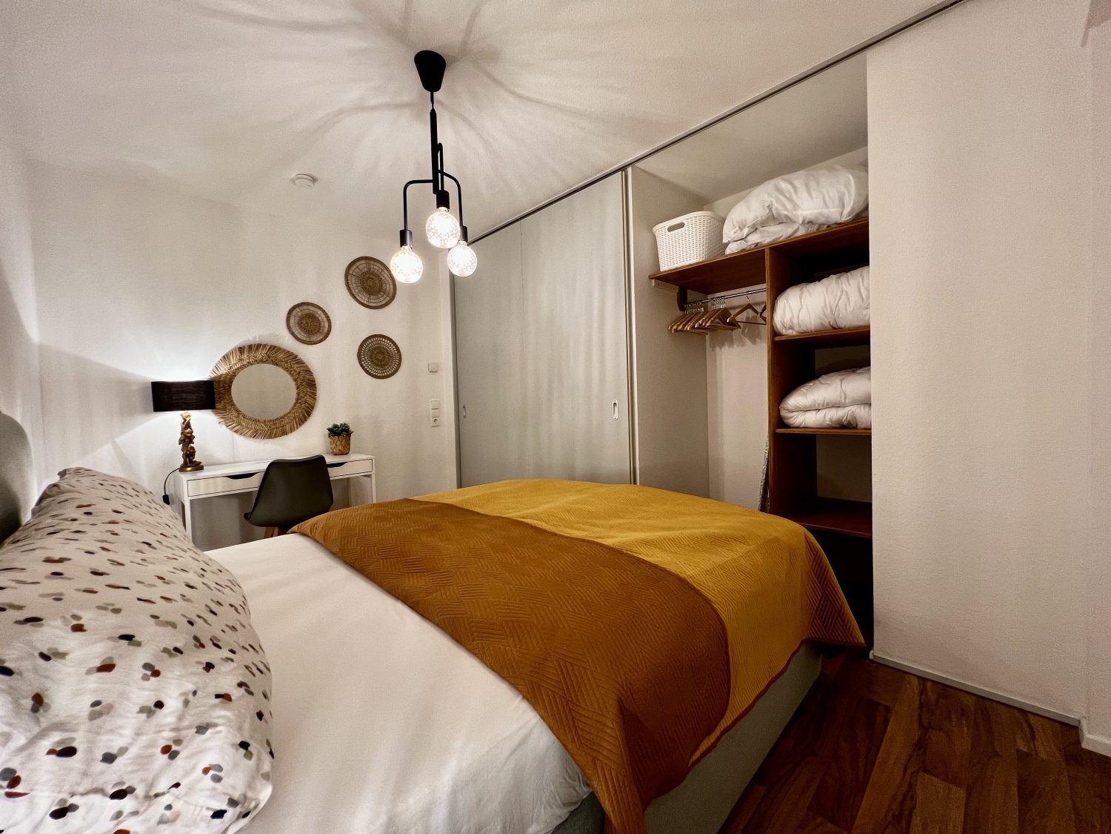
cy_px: 417
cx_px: 556
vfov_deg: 89.9
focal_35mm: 13
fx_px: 417
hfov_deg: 106.2
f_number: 1.8
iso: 125
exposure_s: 1/50
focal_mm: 1.57
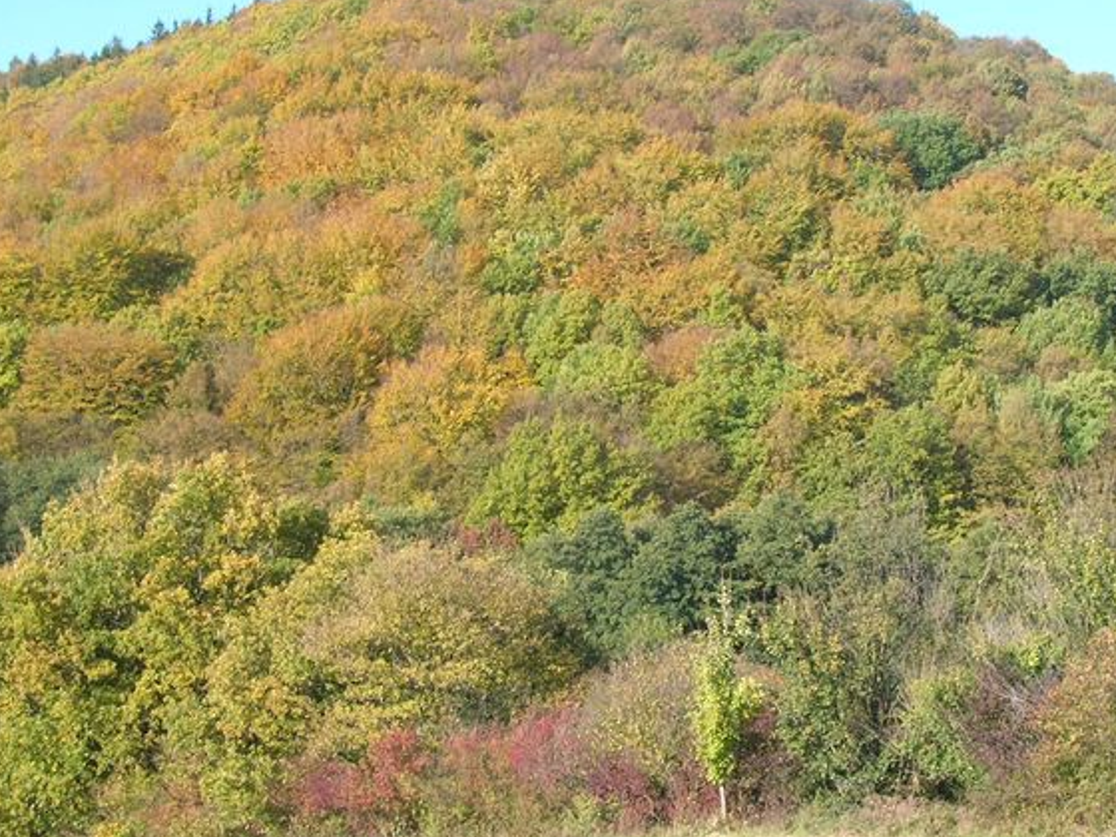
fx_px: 1934
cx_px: 656
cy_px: 415
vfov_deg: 24.4
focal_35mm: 60
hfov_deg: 32.1
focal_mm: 7
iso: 50
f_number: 5.2
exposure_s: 1/110
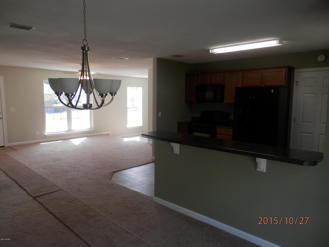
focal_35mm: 25
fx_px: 238
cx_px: 164
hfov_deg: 69.4
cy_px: 124
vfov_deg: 54.9
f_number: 3
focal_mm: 4.5
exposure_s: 1/50
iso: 80
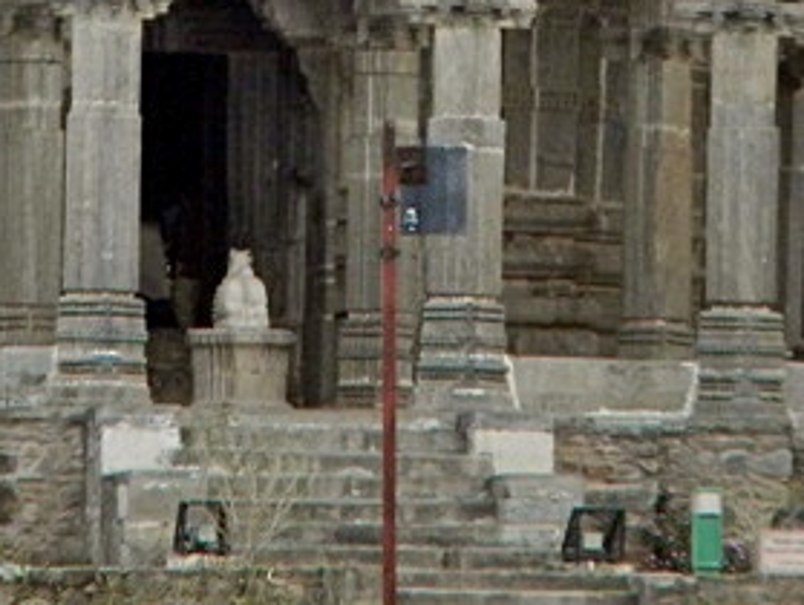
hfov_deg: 2.5
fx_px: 18512
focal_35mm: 796
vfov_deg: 1.9
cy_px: -95
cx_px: 297
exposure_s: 1/516
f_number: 5.4
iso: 306
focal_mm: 50.4
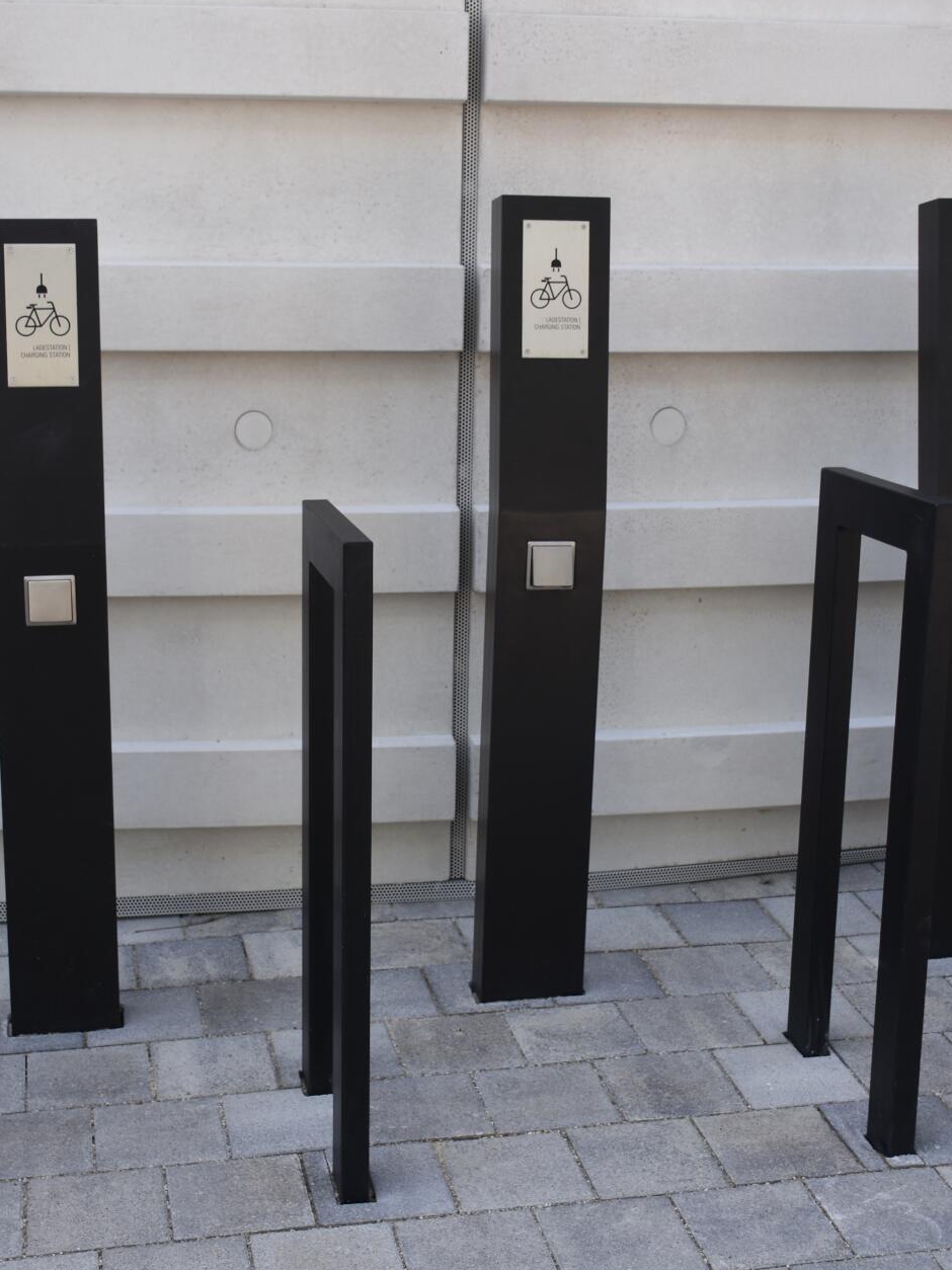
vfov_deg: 36.2
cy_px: 624
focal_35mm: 53
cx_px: 388
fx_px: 1944
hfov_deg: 27.5
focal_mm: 24
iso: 100
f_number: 5.6
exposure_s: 1/125
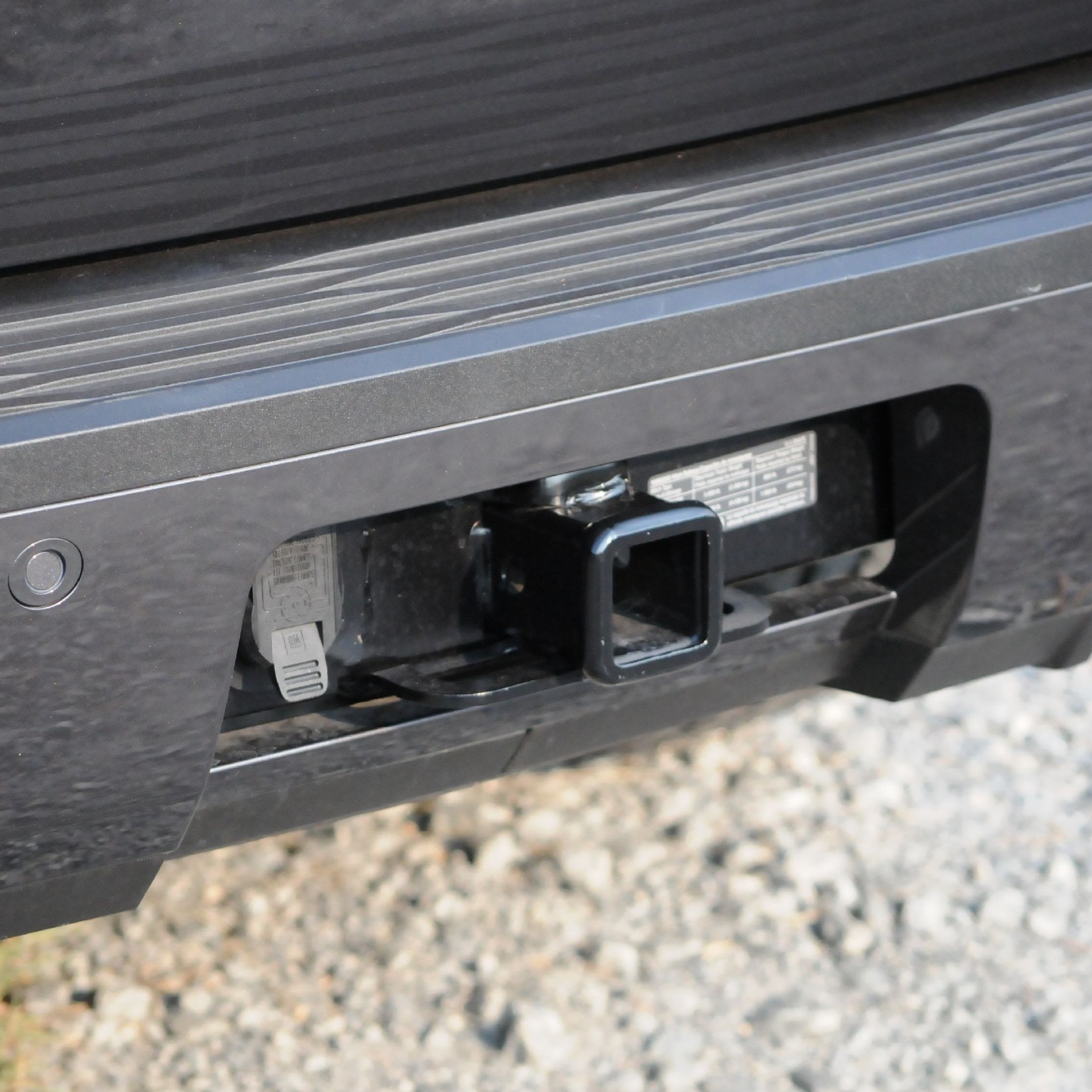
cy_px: 544
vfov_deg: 11.1
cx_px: 648
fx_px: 5639
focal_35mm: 158
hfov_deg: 11.1
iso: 2000
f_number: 5.6
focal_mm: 82
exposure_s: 1/2000
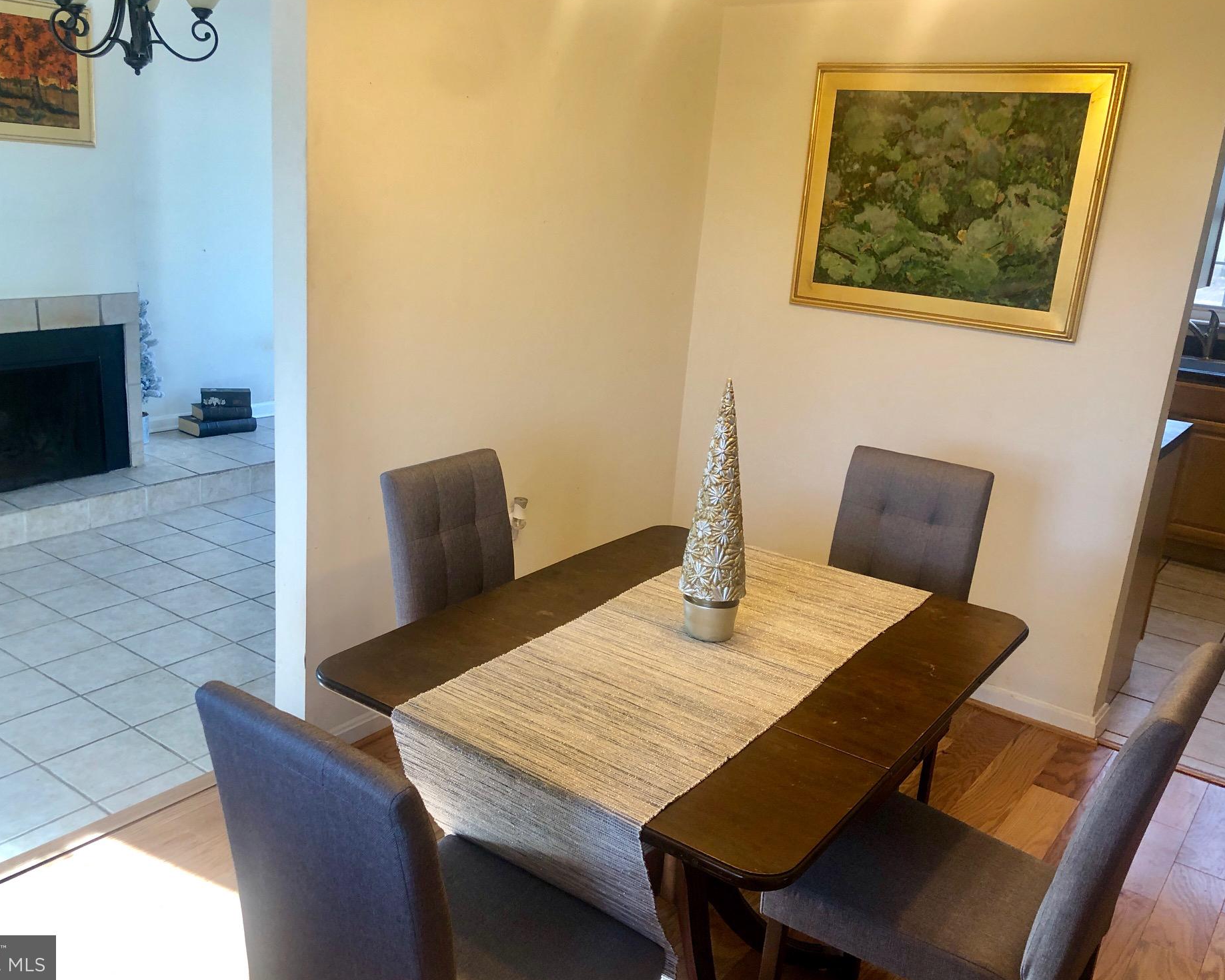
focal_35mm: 30
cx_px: 564
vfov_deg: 48.5
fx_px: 1087
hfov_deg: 58.7
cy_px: 485
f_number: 1.8
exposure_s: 1/30
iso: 32
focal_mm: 4
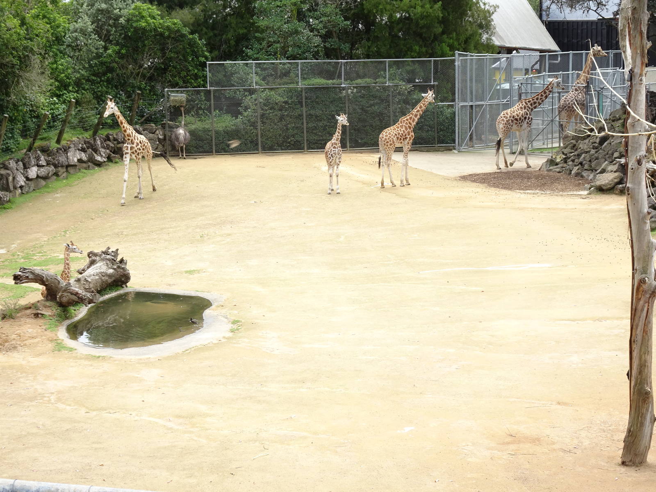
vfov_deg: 19.6
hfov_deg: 26.0
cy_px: 246
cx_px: 328
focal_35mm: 75
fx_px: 1421
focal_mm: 12.87
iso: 80
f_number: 5
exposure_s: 1/160
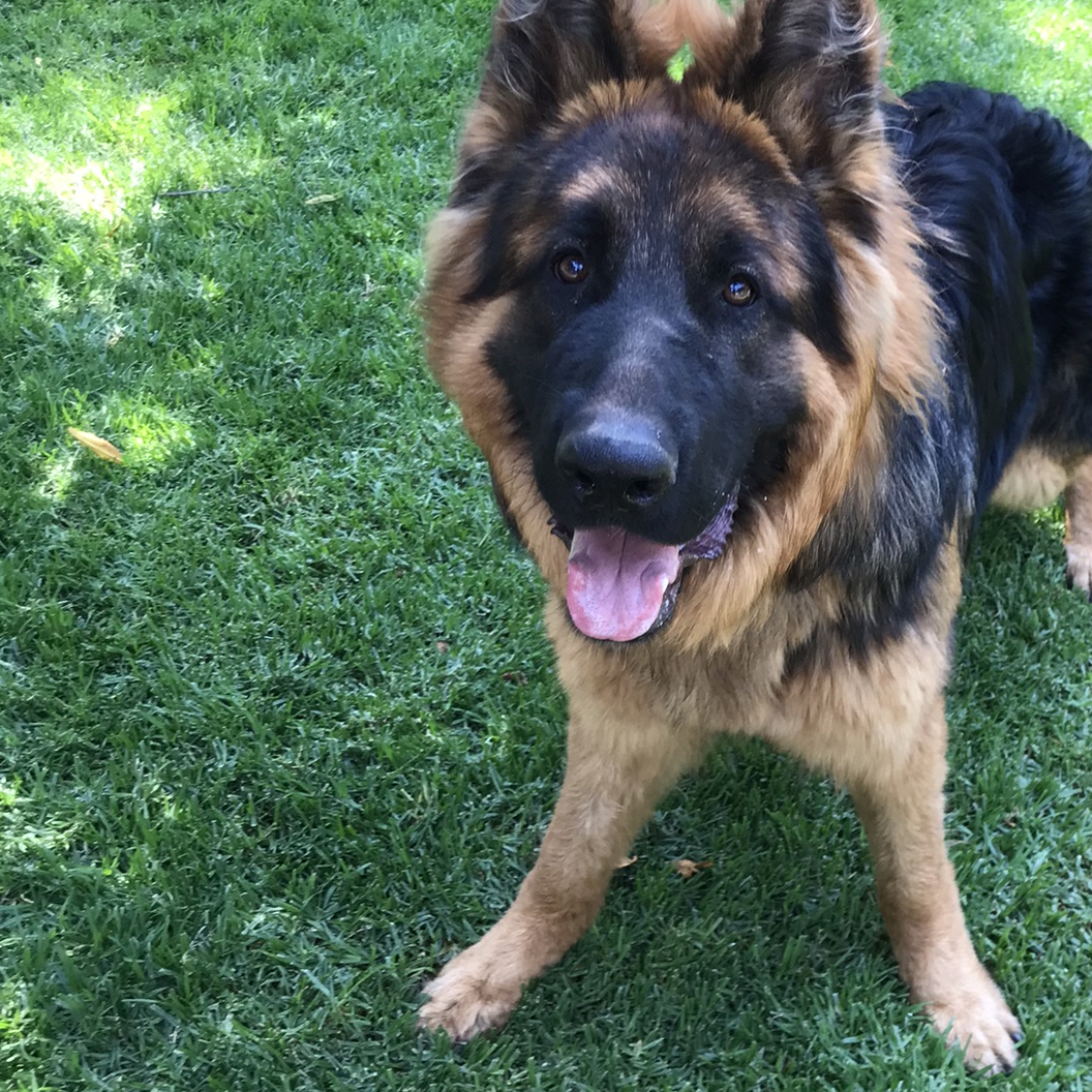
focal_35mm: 48
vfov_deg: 35.3
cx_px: 791
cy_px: 616
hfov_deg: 34.7
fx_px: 1713
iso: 32
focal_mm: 3.99
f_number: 1.8
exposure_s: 1/120
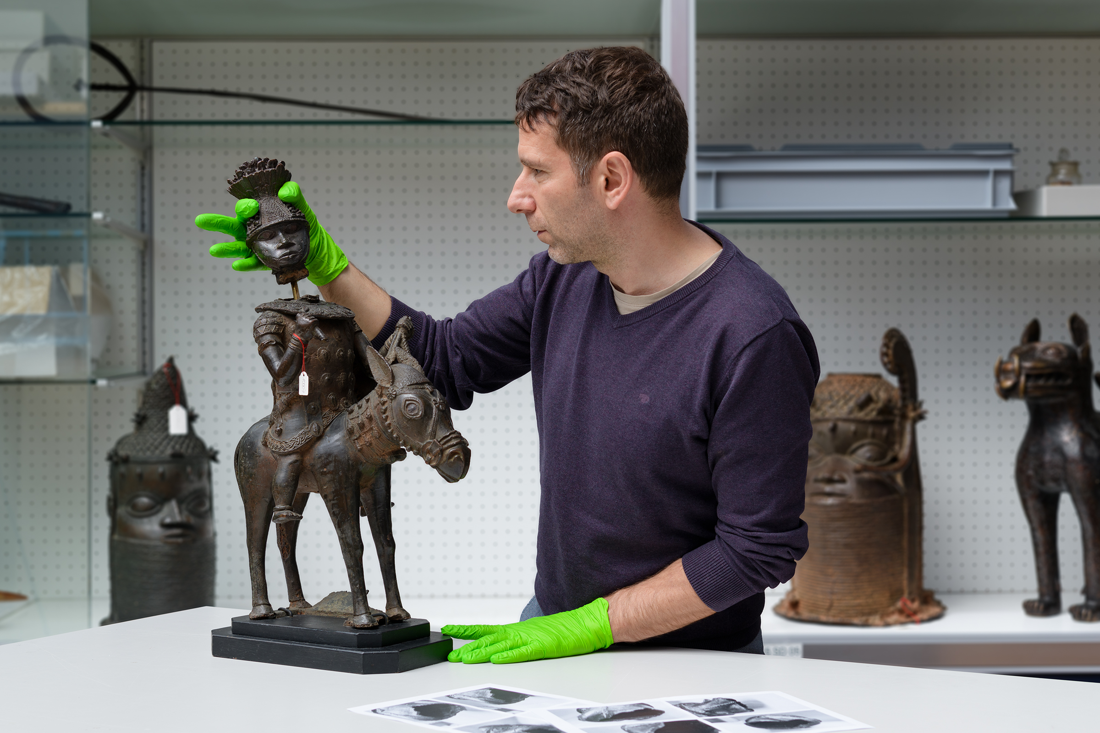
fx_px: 1405
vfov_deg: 29.2
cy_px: 366
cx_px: 550
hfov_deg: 42.7
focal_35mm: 46
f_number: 5.6
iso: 100
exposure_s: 1/125
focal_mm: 46
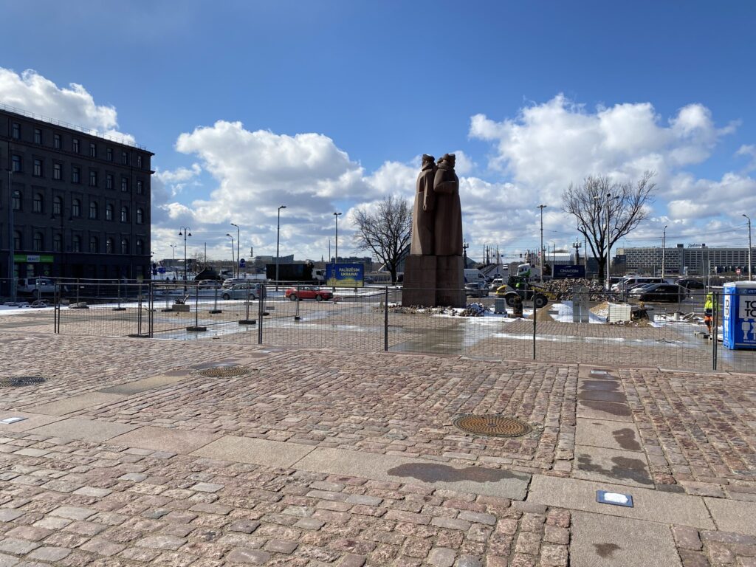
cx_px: 378
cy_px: 284
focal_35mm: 26
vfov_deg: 53.1
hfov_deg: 67.3
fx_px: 568
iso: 32
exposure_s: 1/4274
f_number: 1.8
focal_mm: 4.25
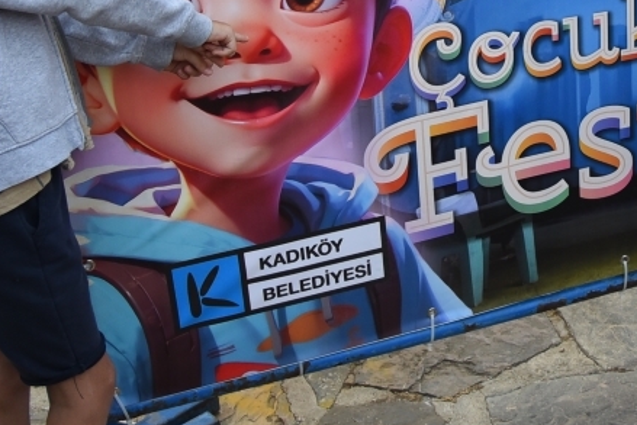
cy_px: -70
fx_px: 1115
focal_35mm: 63
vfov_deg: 20.4
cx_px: 547
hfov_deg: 30.7
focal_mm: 24
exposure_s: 1/250
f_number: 4
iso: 1000
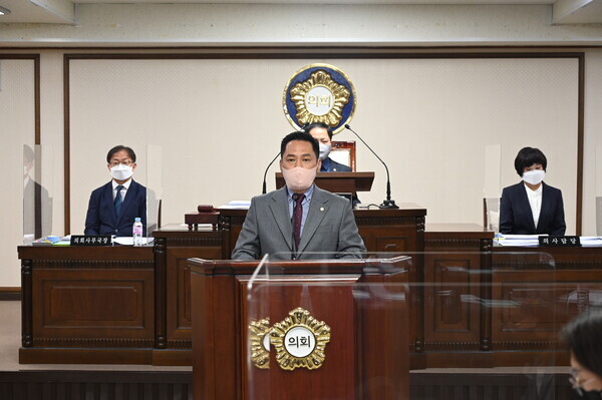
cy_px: 200
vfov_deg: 22.2
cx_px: 301
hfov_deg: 32.9
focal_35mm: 61
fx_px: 1019
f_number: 5
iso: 1600
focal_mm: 61
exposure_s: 1/100
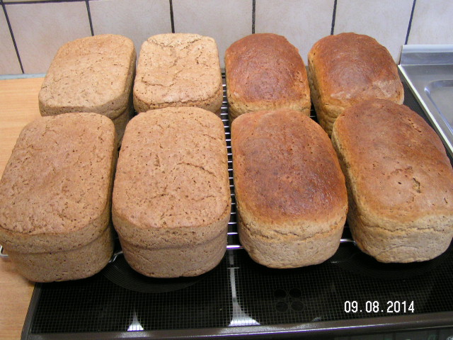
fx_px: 497
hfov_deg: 49.0
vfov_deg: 37.7
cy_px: 170
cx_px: 226
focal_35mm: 38
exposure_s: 1/8
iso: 200
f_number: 2.8
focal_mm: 5.8
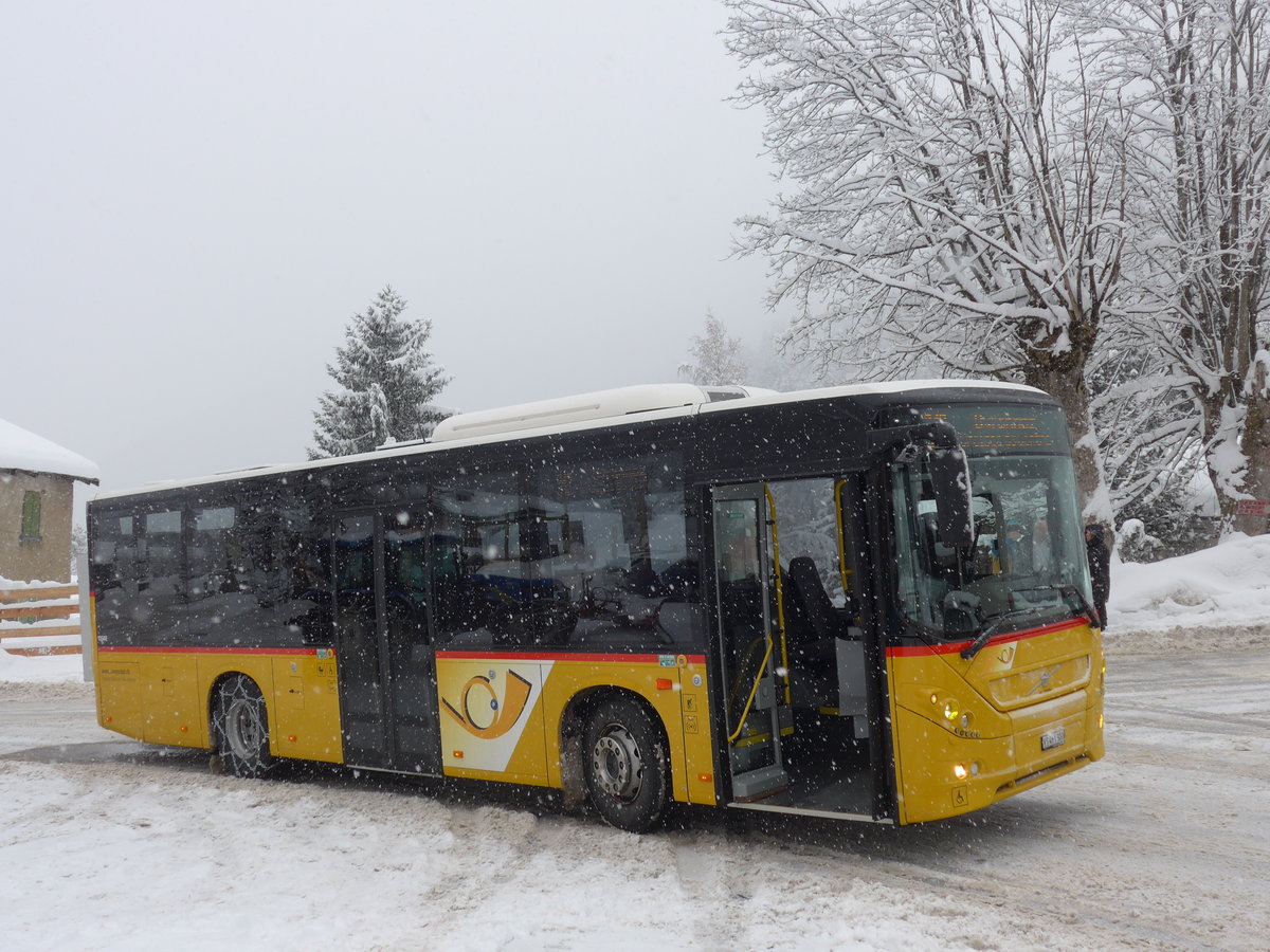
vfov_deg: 36.8
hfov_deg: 47.9
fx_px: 1431
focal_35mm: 39
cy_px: 476
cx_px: 635
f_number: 2.8
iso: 80
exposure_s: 1/500
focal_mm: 8
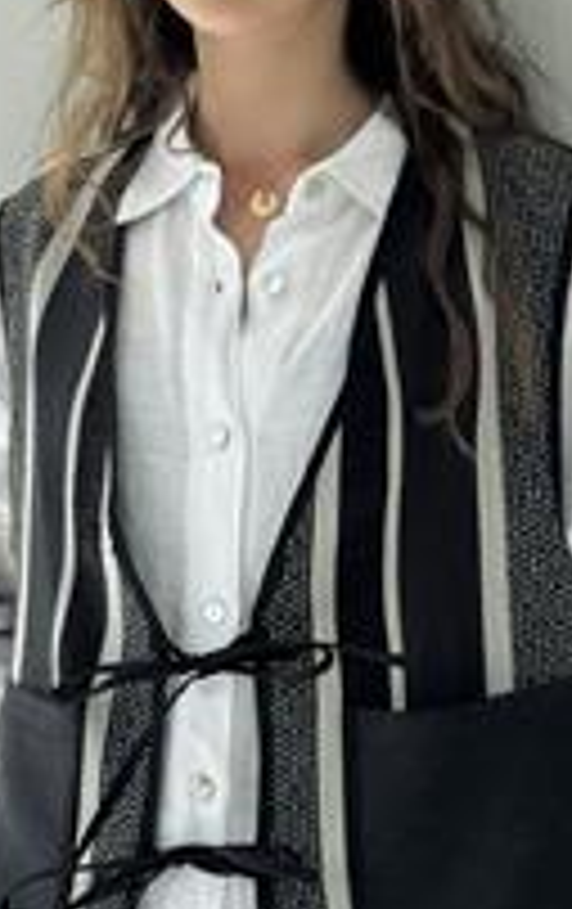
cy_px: 556
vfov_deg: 15.6
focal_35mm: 134
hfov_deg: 9.8
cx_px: 333
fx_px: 3328
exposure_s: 1/792
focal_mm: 6.76
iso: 64
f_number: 1.78
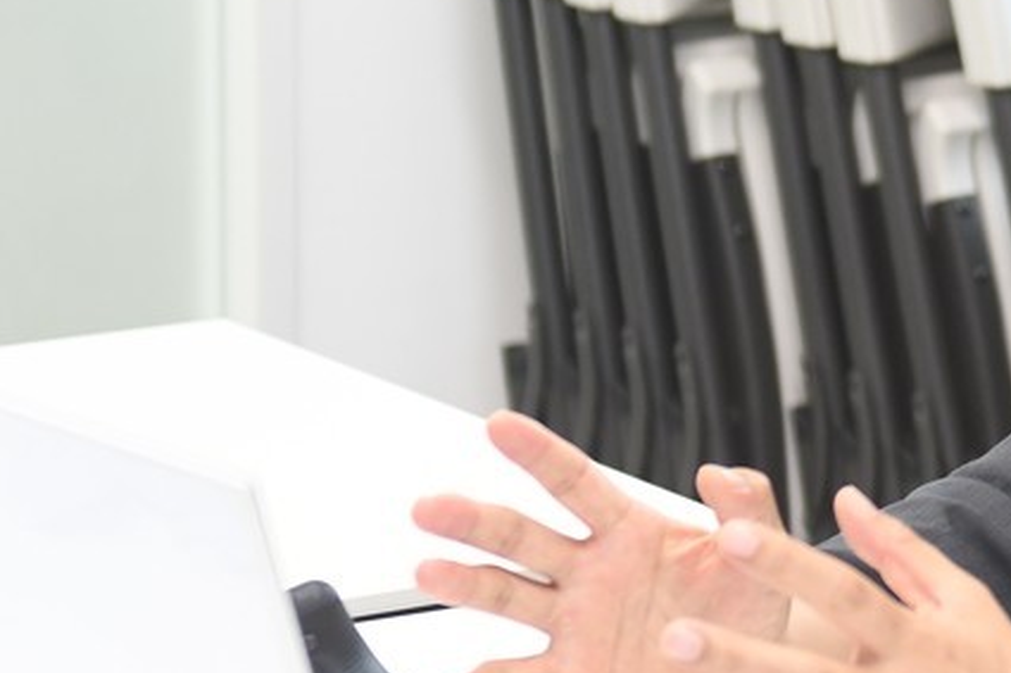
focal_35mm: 217
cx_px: 1294
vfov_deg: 6.3
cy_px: 27
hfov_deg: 9.3
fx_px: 6091
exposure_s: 1/200
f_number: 2.8
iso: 800
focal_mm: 48
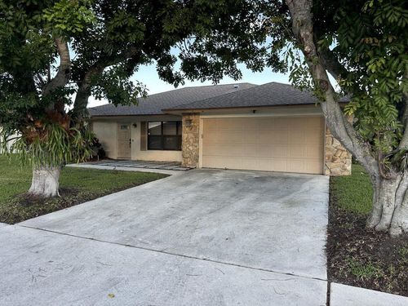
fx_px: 283
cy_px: 153
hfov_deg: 71.6
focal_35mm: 24
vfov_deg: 56.8
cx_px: 204
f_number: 1.78
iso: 80
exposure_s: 1/253
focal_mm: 6.86
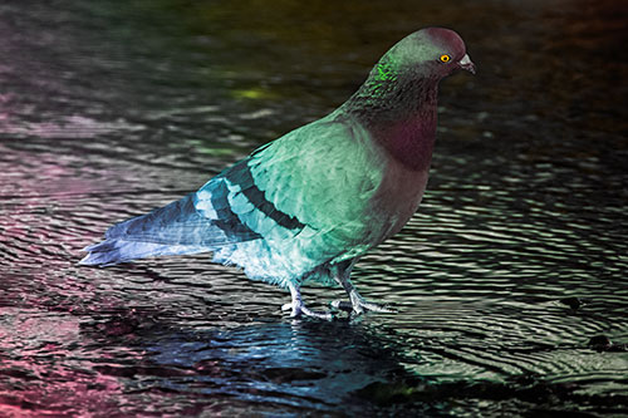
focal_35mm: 950
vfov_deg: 1.4
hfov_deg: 2.2
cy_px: 209
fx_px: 16566
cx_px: 314
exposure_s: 1/1000
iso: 4000
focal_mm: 950
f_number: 12
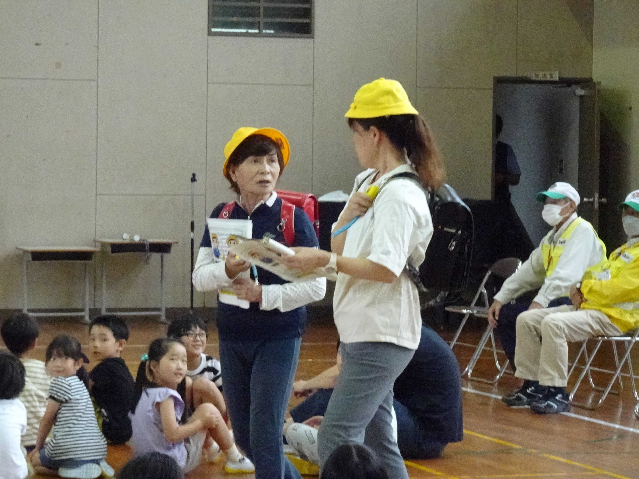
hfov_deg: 14.6
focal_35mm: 135
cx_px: 320
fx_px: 2492
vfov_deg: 11.0
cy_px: 240
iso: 3200
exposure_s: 1/160
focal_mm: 21.22
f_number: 5.6
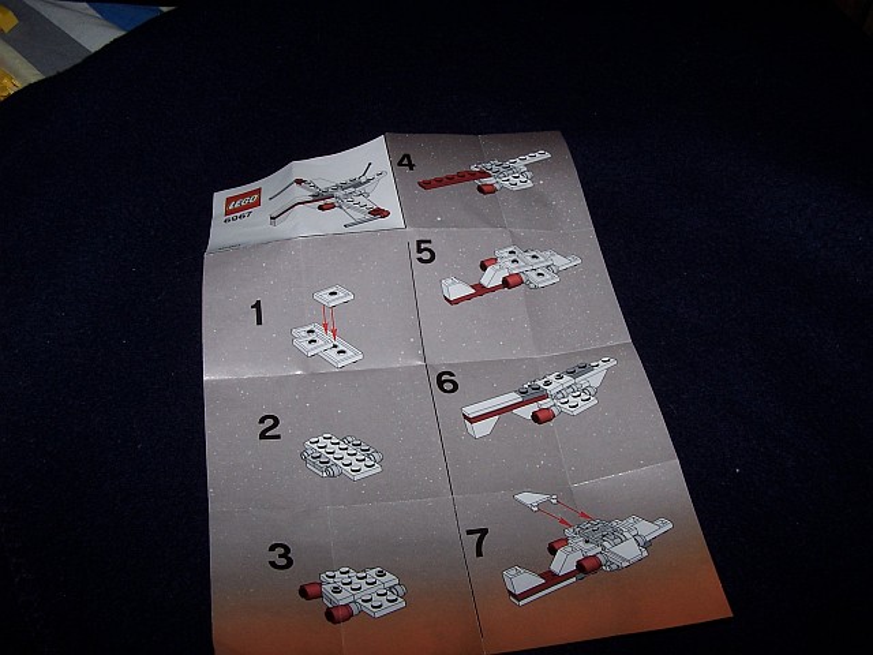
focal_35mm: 38
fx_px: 958
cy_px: 328
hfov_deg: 49.0
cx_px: 436
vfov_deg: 37.7
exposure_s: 1/60
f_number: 6.3
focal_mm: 6.3
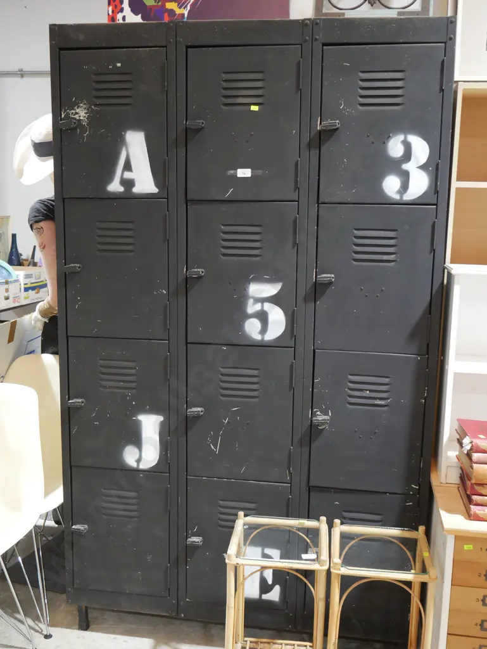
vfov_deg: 46.8
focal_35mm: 40
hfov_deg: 36.0
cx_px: 244
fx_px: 750
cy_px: 324
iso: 1600
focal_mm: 20
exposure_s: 1/60
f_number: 4.4
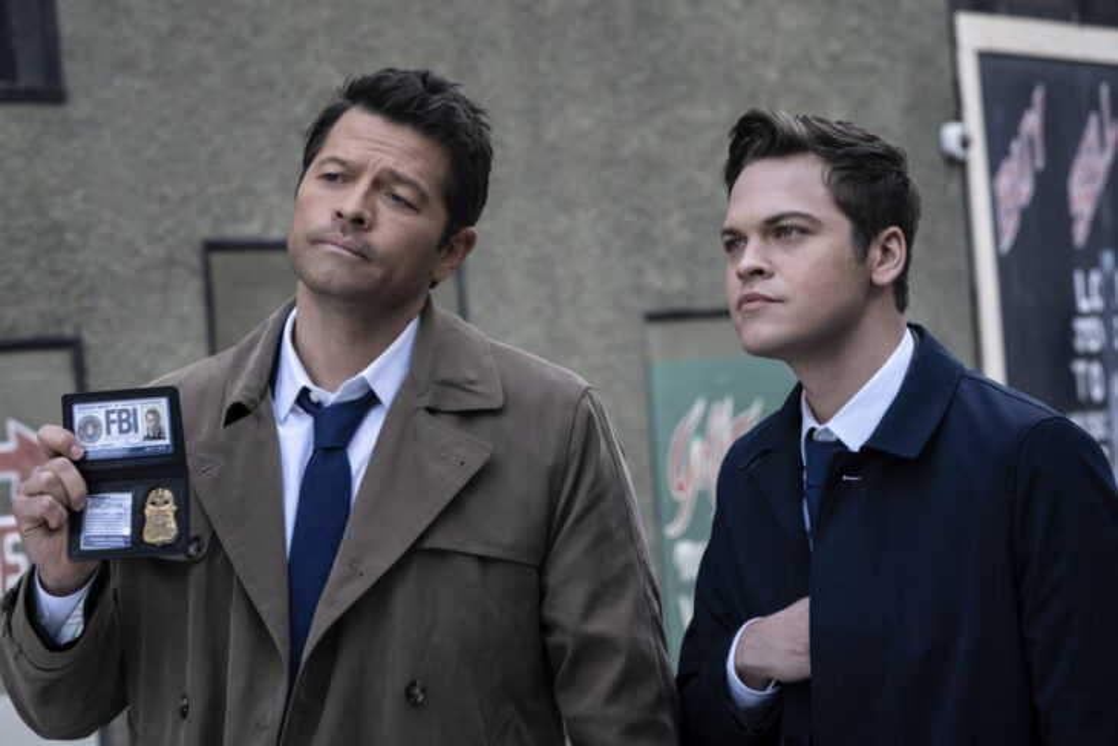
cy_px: 373
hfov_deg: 16.3
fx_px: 3914
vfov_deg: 10.9
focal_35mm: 126
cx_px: 559
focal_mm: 126
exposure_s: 1/200
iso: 3200
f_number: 8
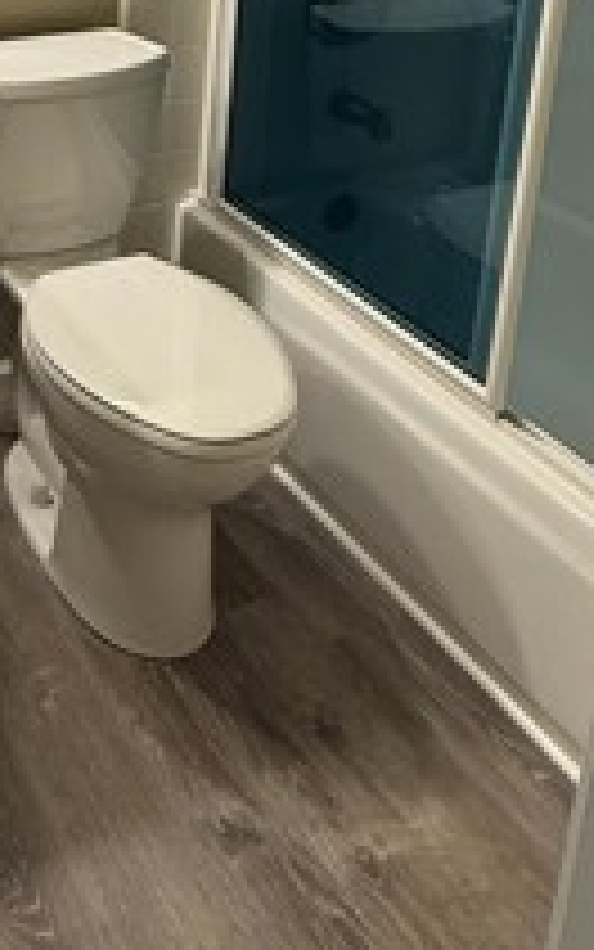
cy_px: 5
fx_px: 1165
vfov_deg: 39.3
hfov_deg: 26.8
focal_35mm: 45
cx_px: -18
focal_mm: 2.22
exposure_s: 1/60
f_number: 2.2
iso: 200
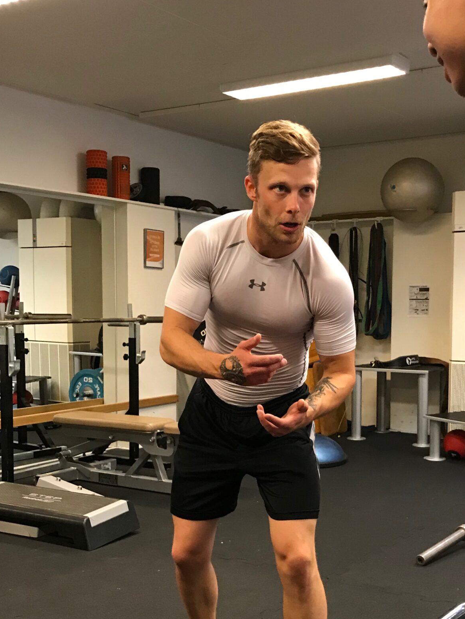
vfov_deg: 41.0
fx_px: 824
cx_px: 290
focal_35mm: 46
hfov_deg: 31.4
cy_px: 381
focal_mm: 3.99
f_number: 1.8
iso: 80
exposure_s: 1/17
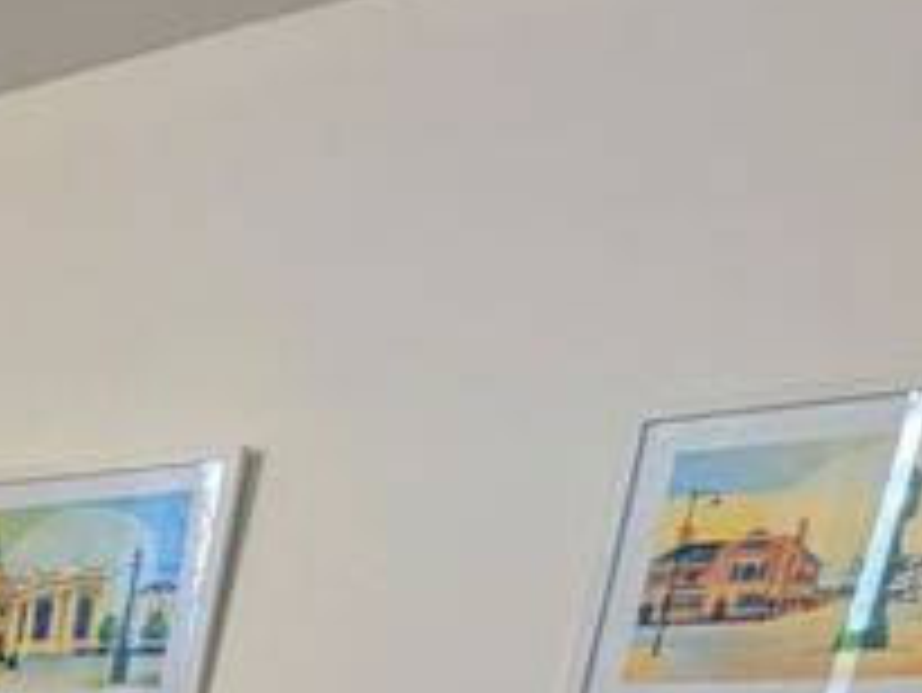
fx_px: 1599
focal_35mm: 60
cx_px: -1268
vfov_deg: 19.2
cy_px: 1208
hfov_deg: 15.4
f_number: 1.7
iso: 54
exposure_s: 1/47.8
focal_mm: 2.02
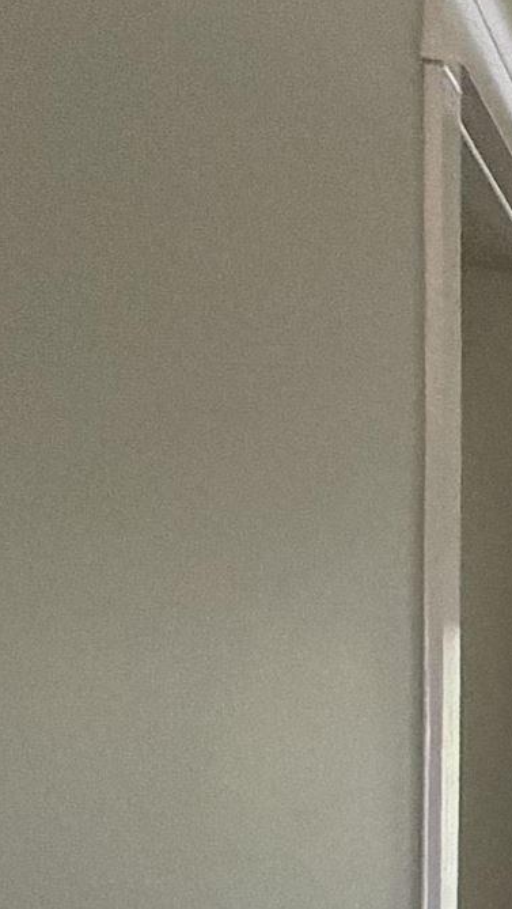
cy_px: 813
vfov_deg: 29.0
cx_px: 1998
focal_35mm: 70
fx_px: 1687
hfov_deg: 8.5
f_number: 2.2
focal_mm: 2.22
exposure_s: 1/60
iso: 320
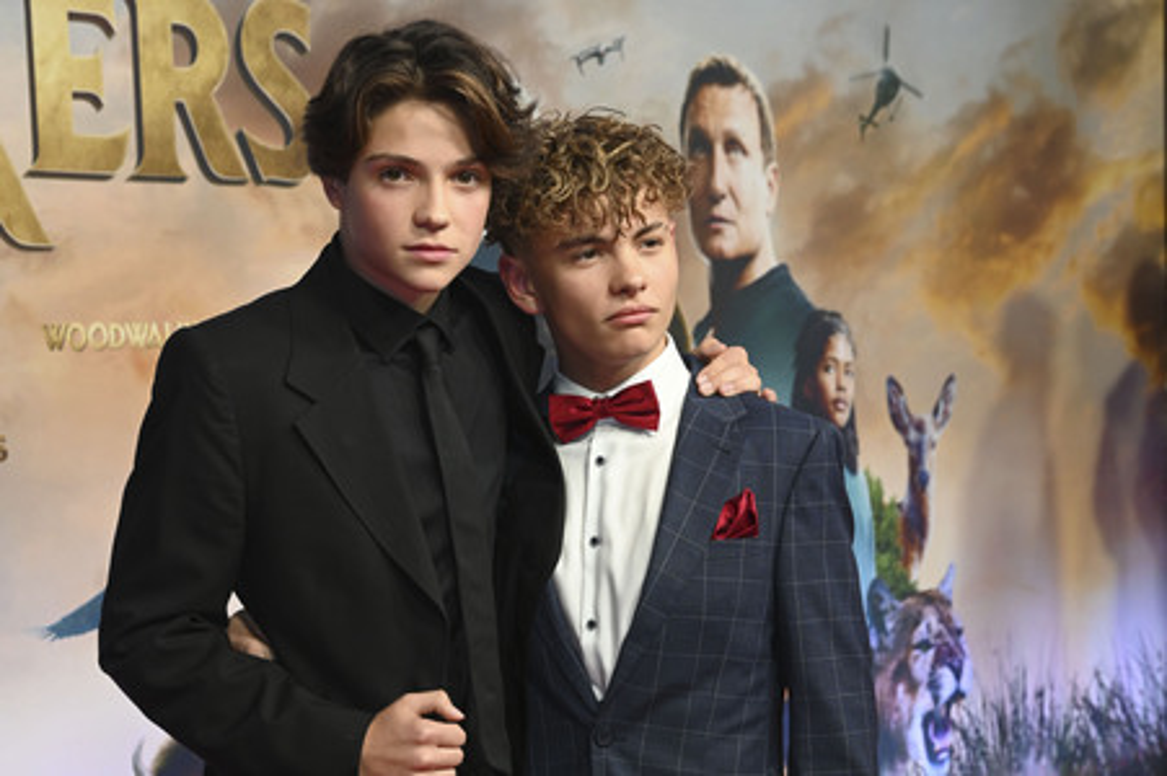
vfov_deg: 28.0
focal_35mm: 48
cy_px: 388
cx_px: 584
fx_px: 1555
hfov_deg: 41.1
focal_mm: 48
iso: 800
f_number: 5.6
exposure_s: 1/160
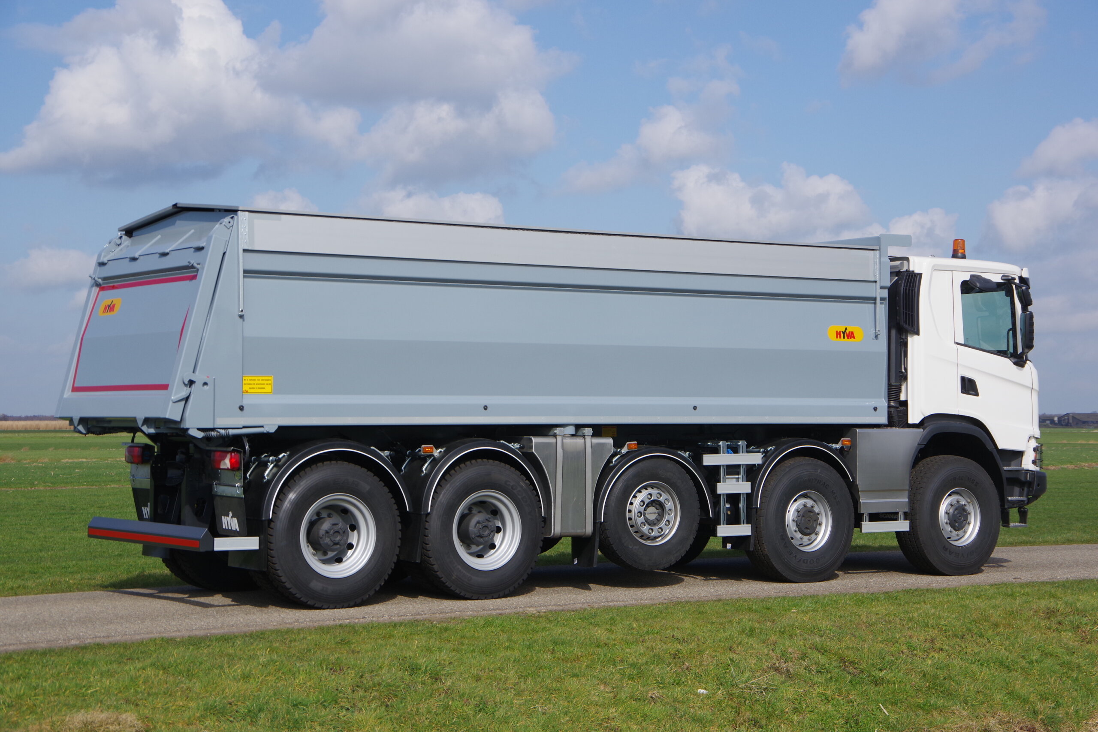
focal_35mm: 60
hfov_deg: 33.4
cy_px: 366
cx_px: 549
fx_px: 1830
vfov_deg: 22.6
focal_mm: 40
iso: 200
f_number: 6.3
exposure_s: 1/800
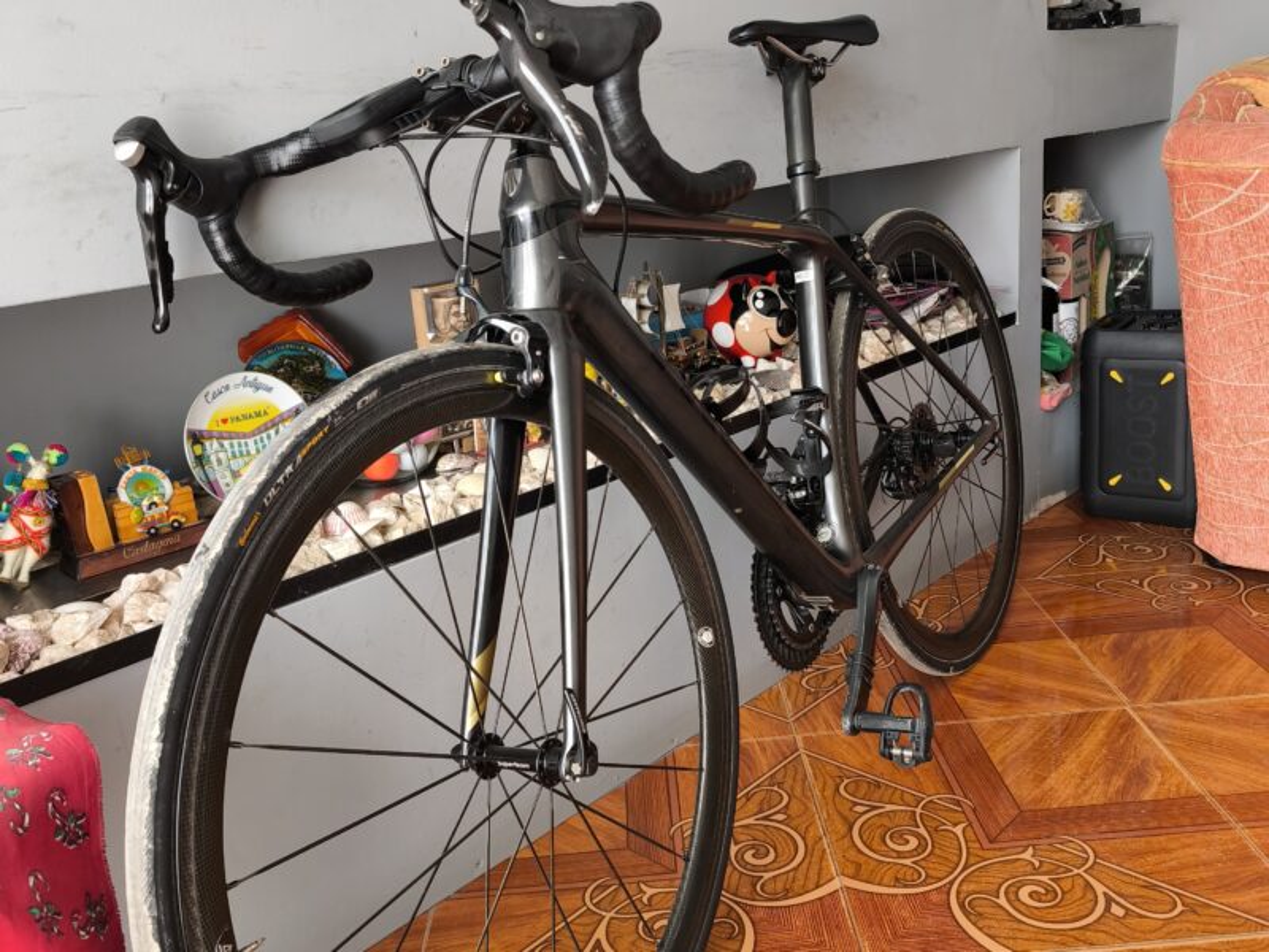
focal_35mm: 23
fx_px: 843
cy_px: 476
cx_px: 634
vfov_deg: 58.9
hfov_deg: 73.9
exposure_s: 1/120
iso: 400
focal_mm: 6.57
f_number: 1.6
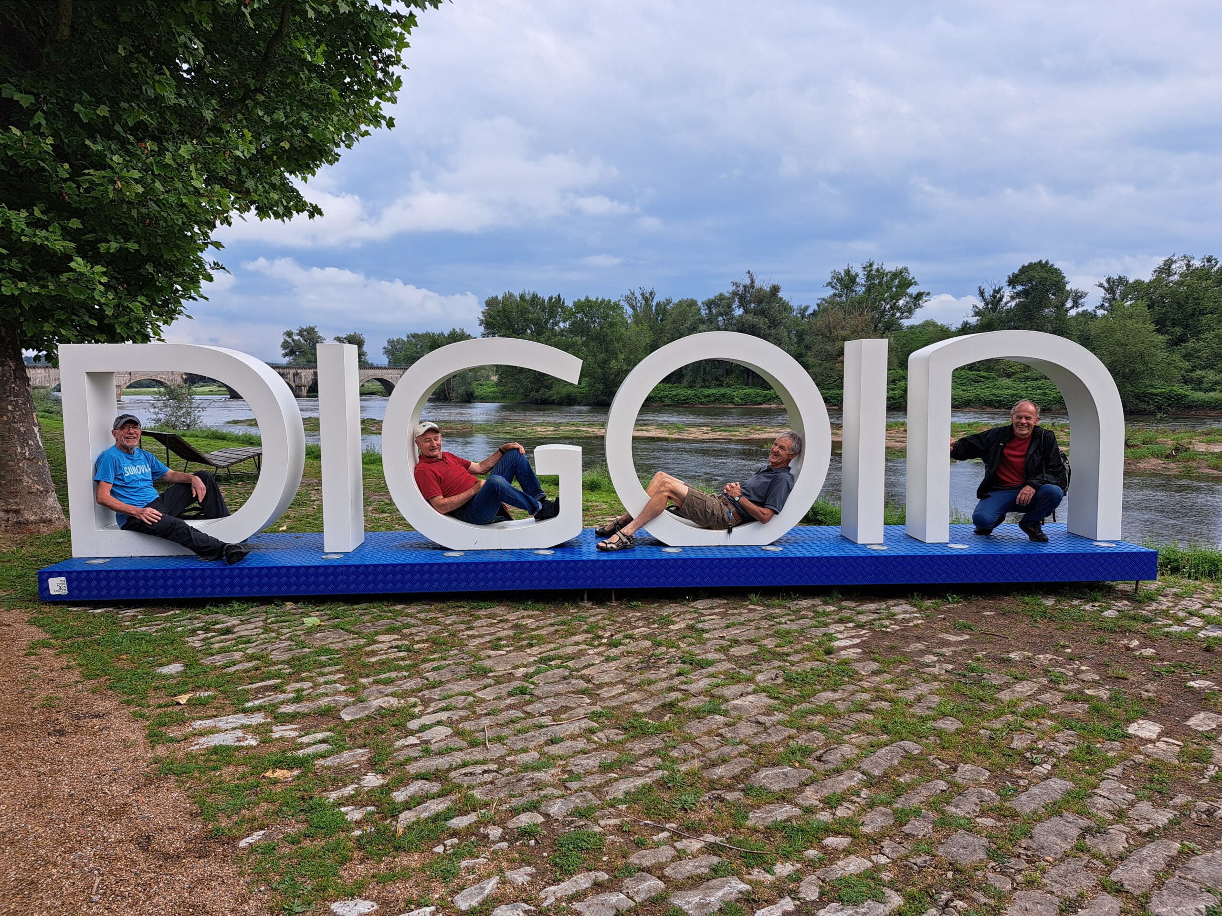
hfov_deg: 71.6
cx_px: 611
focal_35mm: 24
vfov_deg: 56.8
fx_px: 847
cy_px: 458
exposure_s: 1/840
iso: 50
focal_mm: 5.23
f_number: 1.8
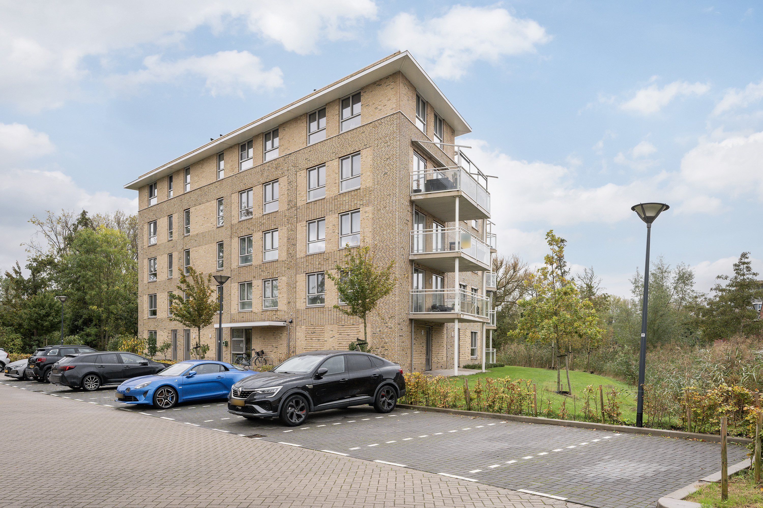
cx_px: 382
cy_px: 254
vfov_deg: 49.6
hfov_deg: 69.4
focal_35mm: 26
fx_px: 551
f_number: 10
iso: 400
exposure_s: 1/125
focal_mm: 26
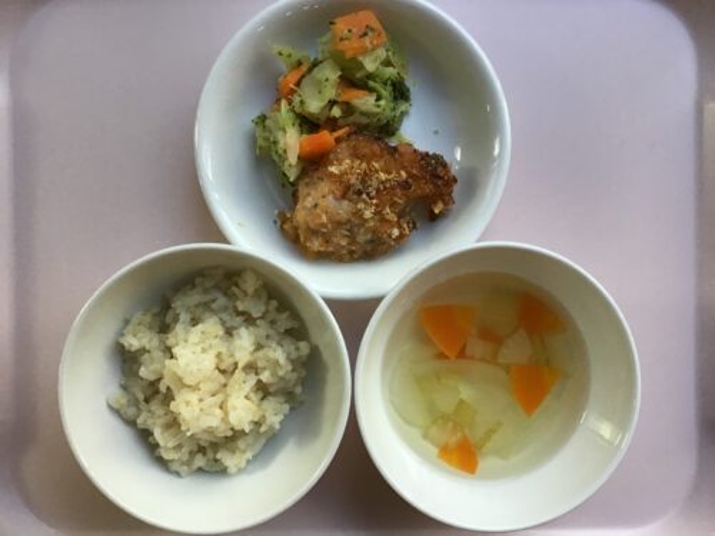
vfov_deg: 45.4
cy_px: 268
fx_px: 640
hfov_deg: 58.4
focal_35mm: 31
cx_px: 358
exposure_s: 1/30
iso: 40
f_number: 2.4
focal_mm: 3.3
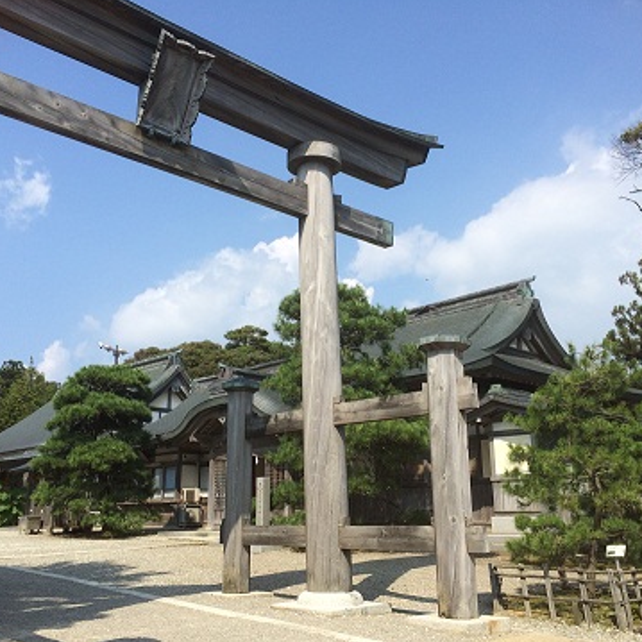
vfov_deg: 47.2
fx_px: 734
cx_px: 318
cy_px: 320
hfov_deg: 47.2
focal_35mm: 35
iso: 32
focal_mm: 4.15
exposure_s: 1/2415
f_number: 2.2
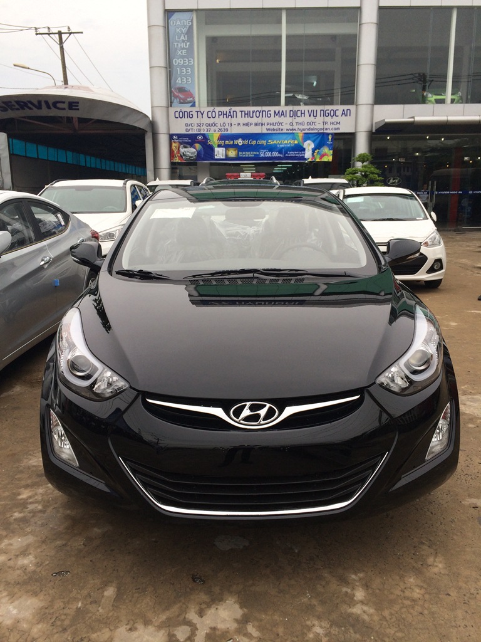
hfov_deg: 46.8
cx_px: 240
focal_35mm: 30
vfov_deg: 60.0
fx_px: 556
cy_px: 321
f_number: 2.2
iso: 40
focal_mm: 4.12
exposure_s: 1/1080
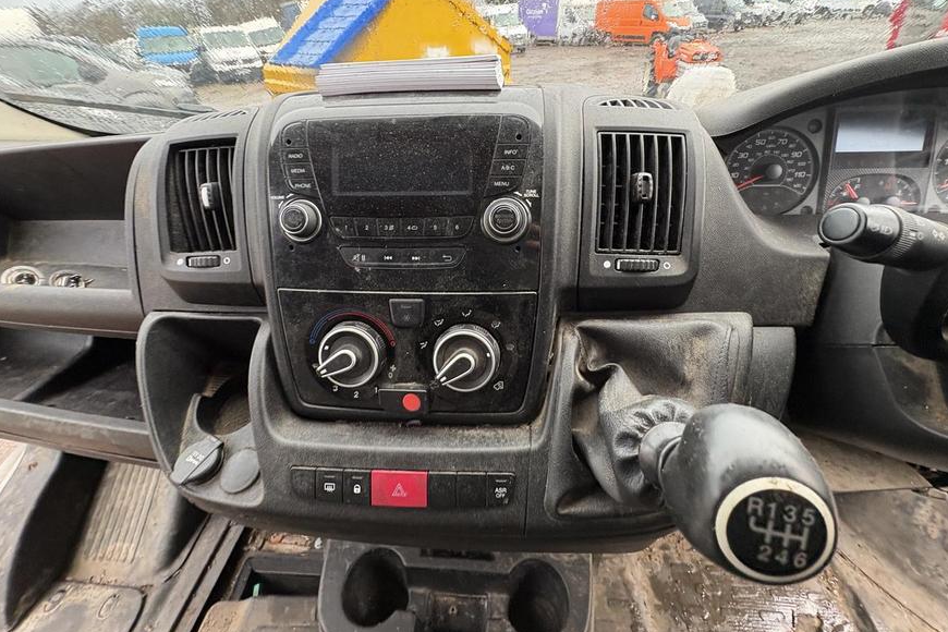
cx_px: 484
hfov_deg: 100.4
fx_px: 395
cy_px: 270
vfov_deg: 76.9
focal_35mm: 15
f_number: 2.2
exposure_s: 1/60
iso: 320
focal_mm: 2.22
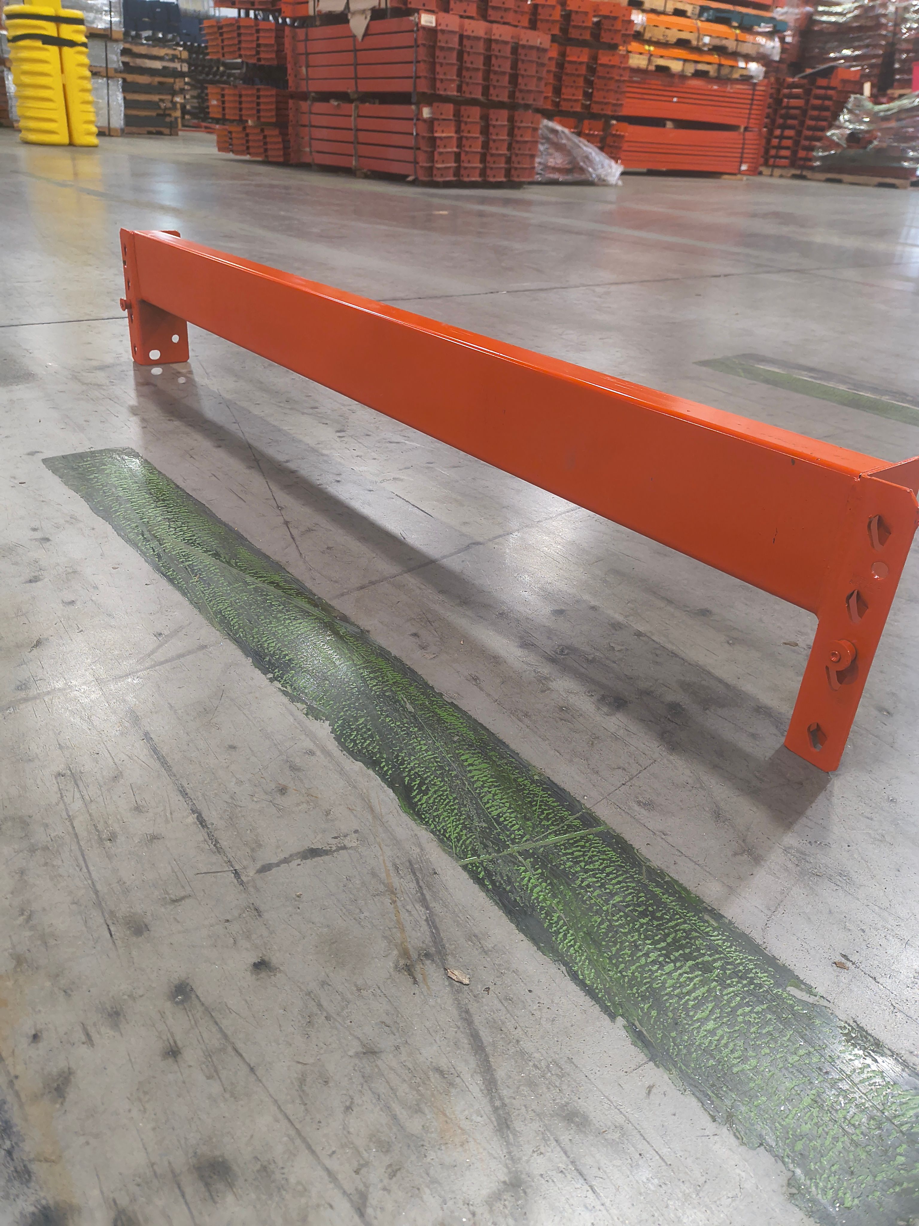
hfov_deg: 54.9
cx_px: 460
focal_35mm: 25
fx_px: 885
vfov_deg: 69.4
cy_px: 613
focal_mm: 4.68
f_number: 1.7
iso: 1189
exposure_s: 1/60
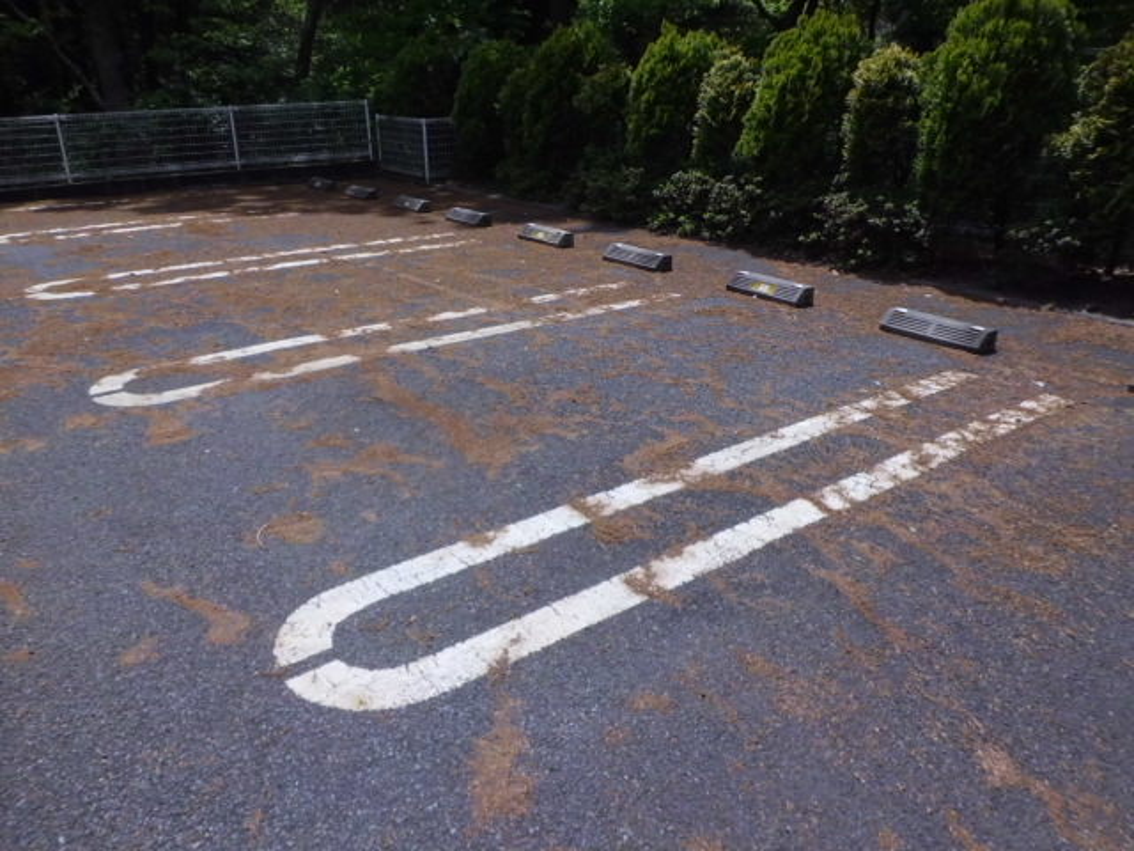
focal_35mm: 26
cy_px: 426
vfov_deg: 53.1
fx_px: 852
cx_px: 567
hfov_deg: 67.3
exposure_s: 1/200
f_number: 7.9
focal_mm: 4.7
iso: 64
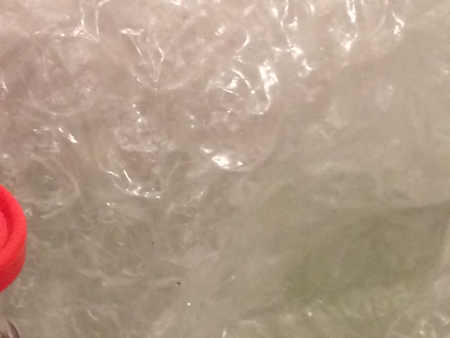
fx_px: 1534
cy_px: 124
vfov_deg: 12.6
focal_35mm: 118
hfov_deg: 15.8
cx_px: -135
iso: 250
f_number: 2.2
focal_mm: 4.15
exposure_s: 1/33
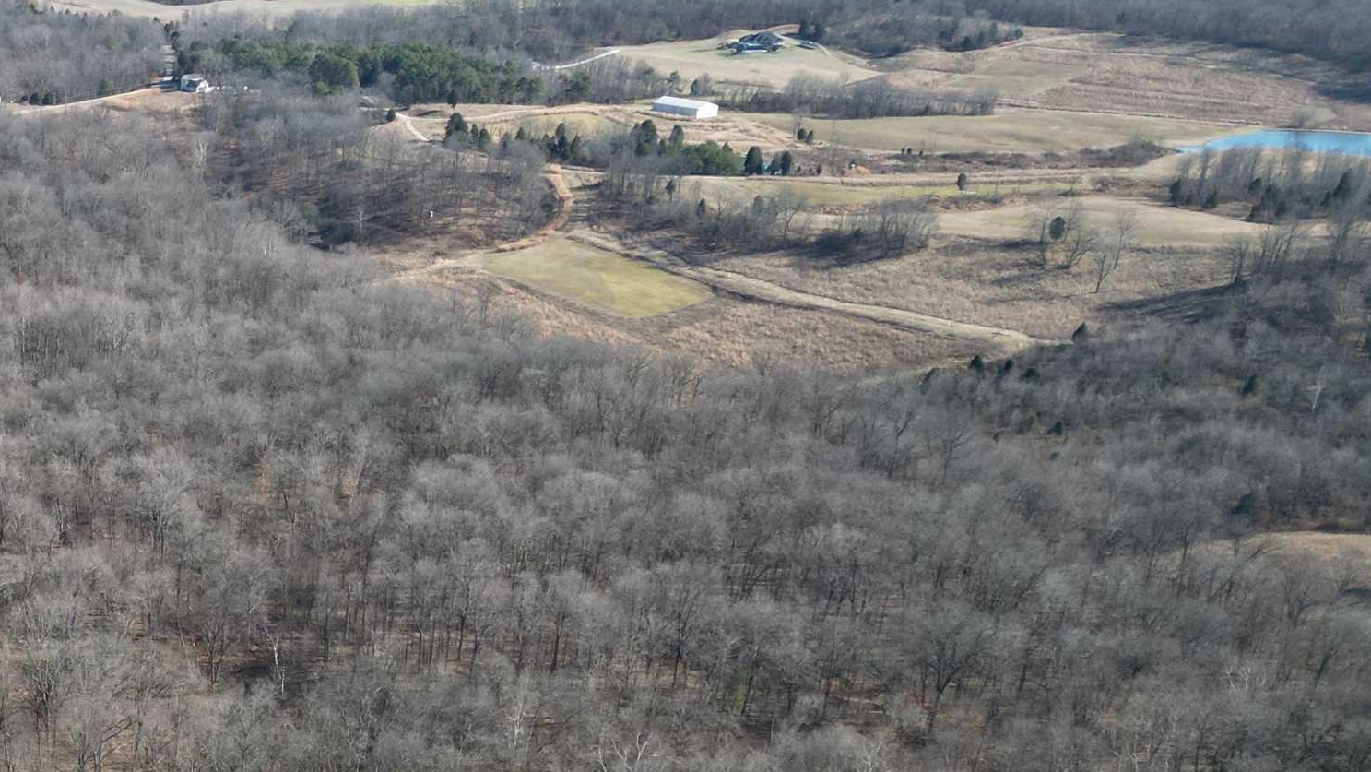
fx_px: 1963
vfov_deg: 21.8
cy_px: 686
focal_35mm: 54
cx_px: -35
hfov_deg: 34.6
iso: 140
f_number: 1.7
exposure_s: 1/1500
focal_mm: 6.72
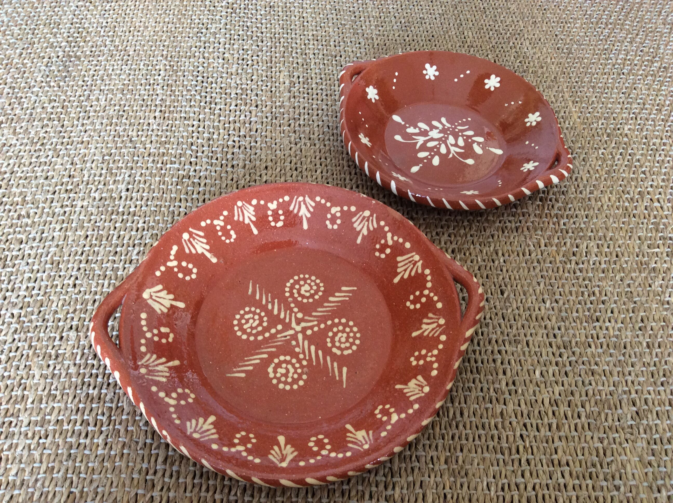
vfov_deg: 44.1
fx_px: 621
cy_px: 252
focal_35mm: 32
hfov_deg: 56.9
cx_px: 336
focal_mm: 3.3
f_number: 2.4
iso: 125
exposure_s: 1/25
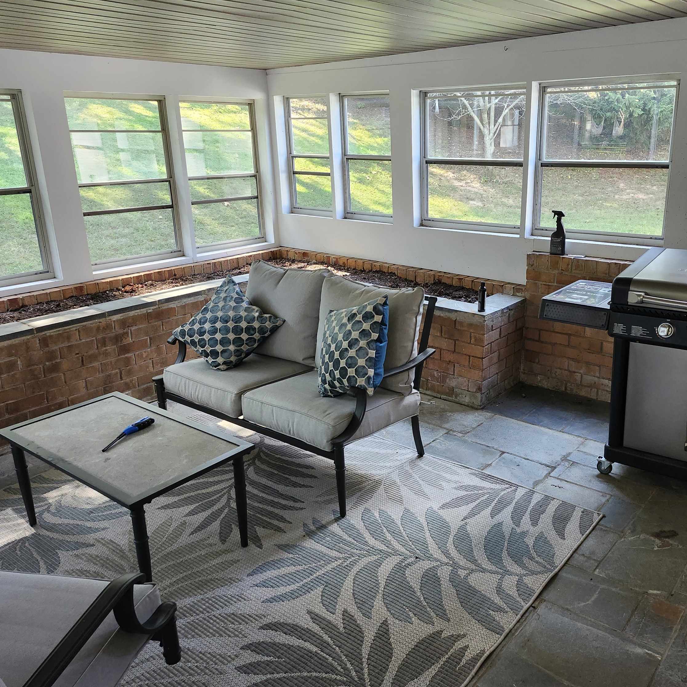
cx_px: 429
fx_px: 629
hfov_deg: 56.6
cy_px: 332
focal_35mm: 28
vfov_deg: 57.3
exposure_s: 1/120
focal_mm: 5.54
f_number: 1.8
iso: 320
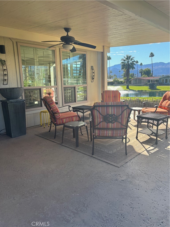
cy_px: 114
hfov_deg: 53.1
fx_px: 170
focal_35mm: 26
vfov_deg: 67.3
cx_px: 85
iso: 50
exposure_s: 1/662
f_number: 1.6
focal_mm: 5.96
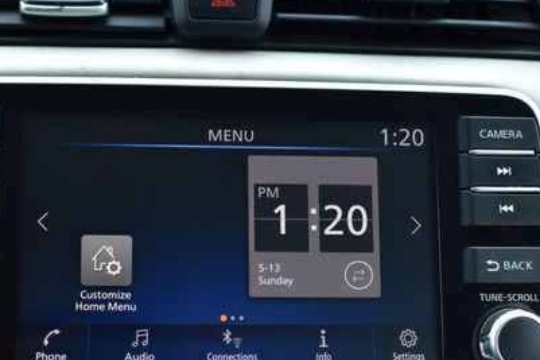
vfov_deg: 20.3
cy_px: 193
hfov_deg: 30.0
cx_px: 199
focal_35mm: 67
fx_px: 1005
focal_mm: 28
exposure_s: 1/125
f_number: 5.6
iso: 400
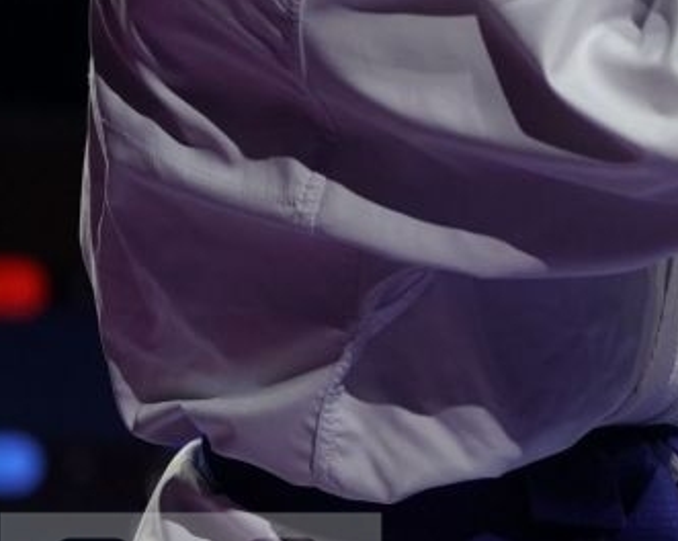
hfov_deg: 4.1
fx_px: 9320
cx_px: 1579
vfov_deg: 3.3
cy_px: -29
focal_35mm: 465
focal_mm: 91
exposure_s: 1/1000
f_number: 2.8
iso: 1250
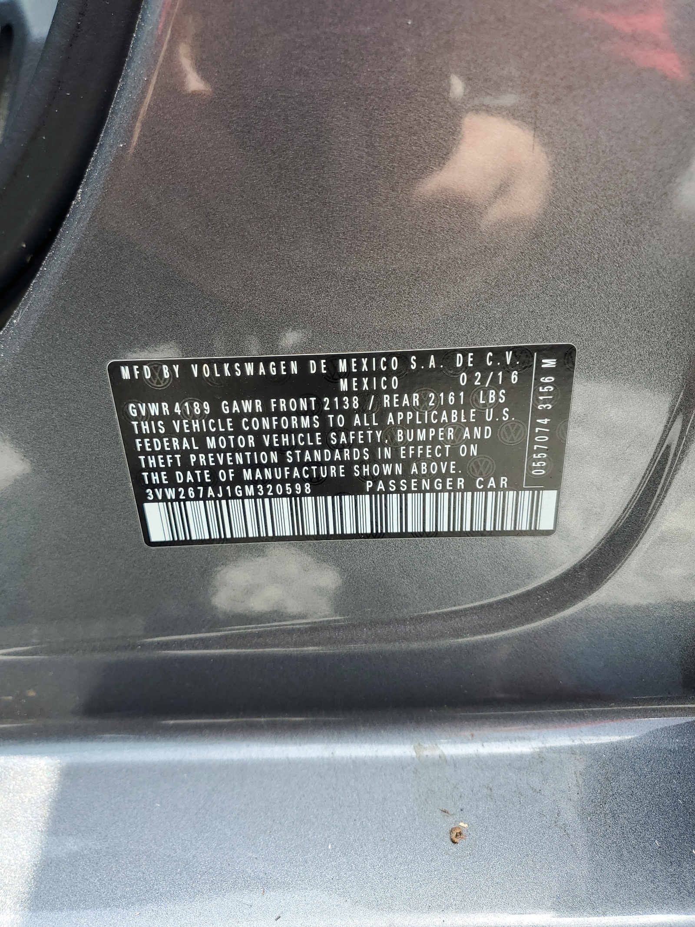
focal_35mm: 26
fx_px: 696
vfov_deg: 67.3
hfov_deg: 53.1
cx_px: 348
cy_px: 464
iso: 50
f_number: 1.5
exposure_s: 1/345
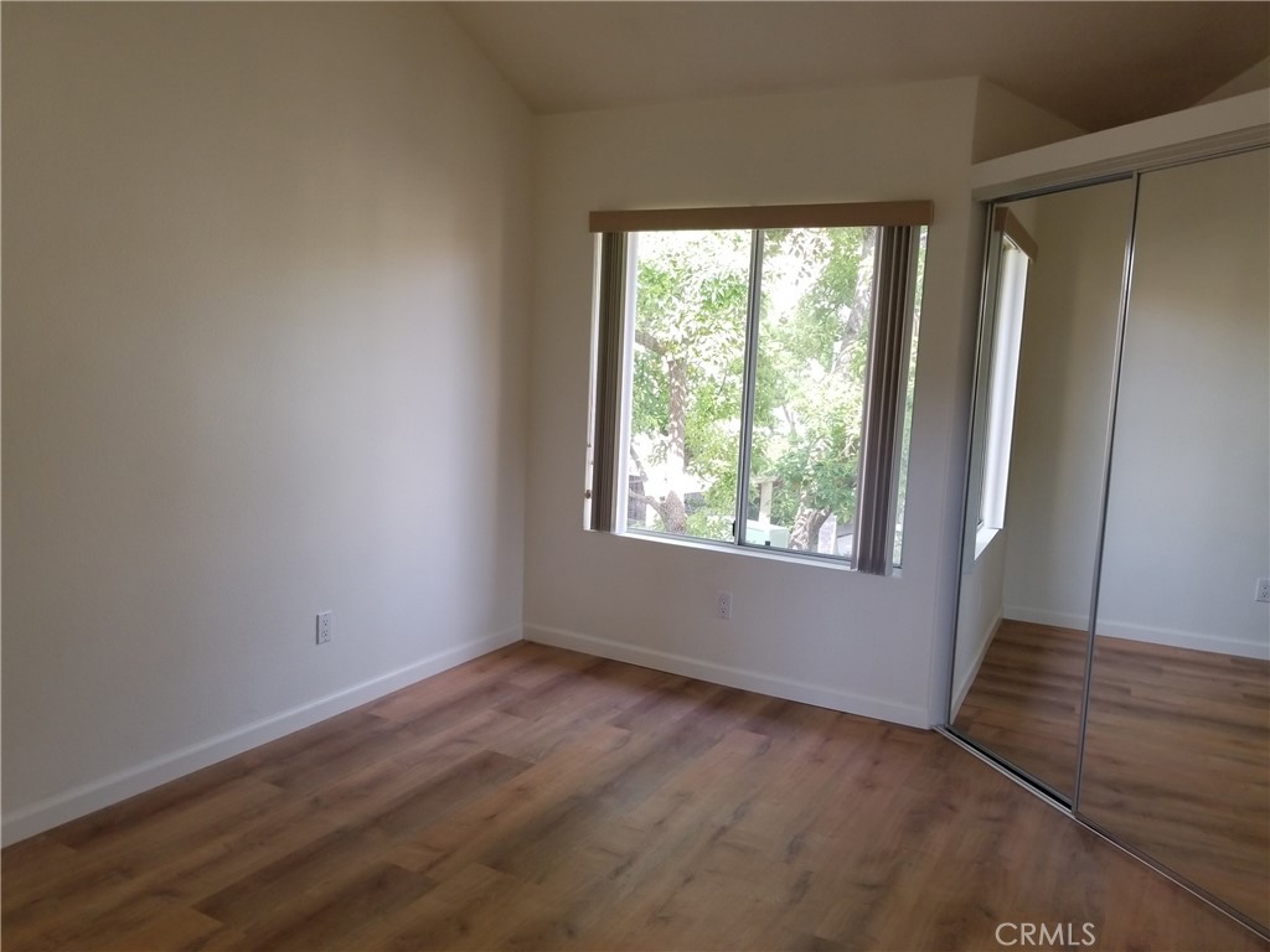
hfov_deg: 67.3
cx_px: 635
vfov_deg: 53.1
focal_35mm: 26
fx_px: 954
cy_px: 476
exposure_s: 1/129
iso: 50
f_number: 1.7
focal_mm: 4.25
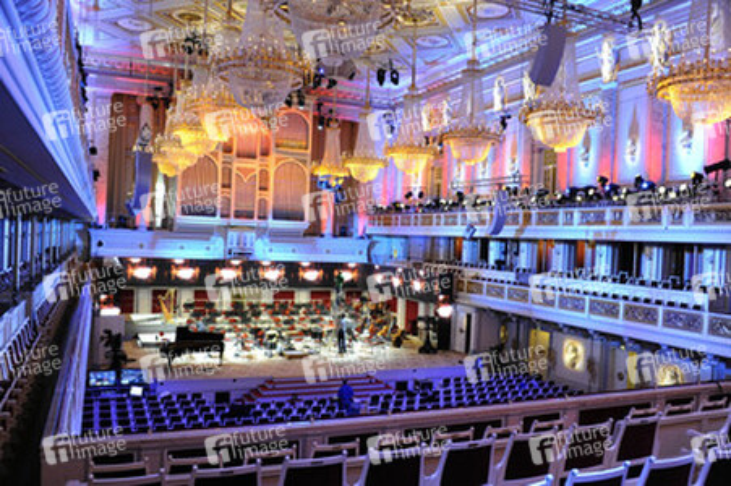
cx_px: 366
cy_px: 243
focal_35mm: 32
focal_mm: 32
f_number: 5.6
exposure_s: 1/40
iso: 2500
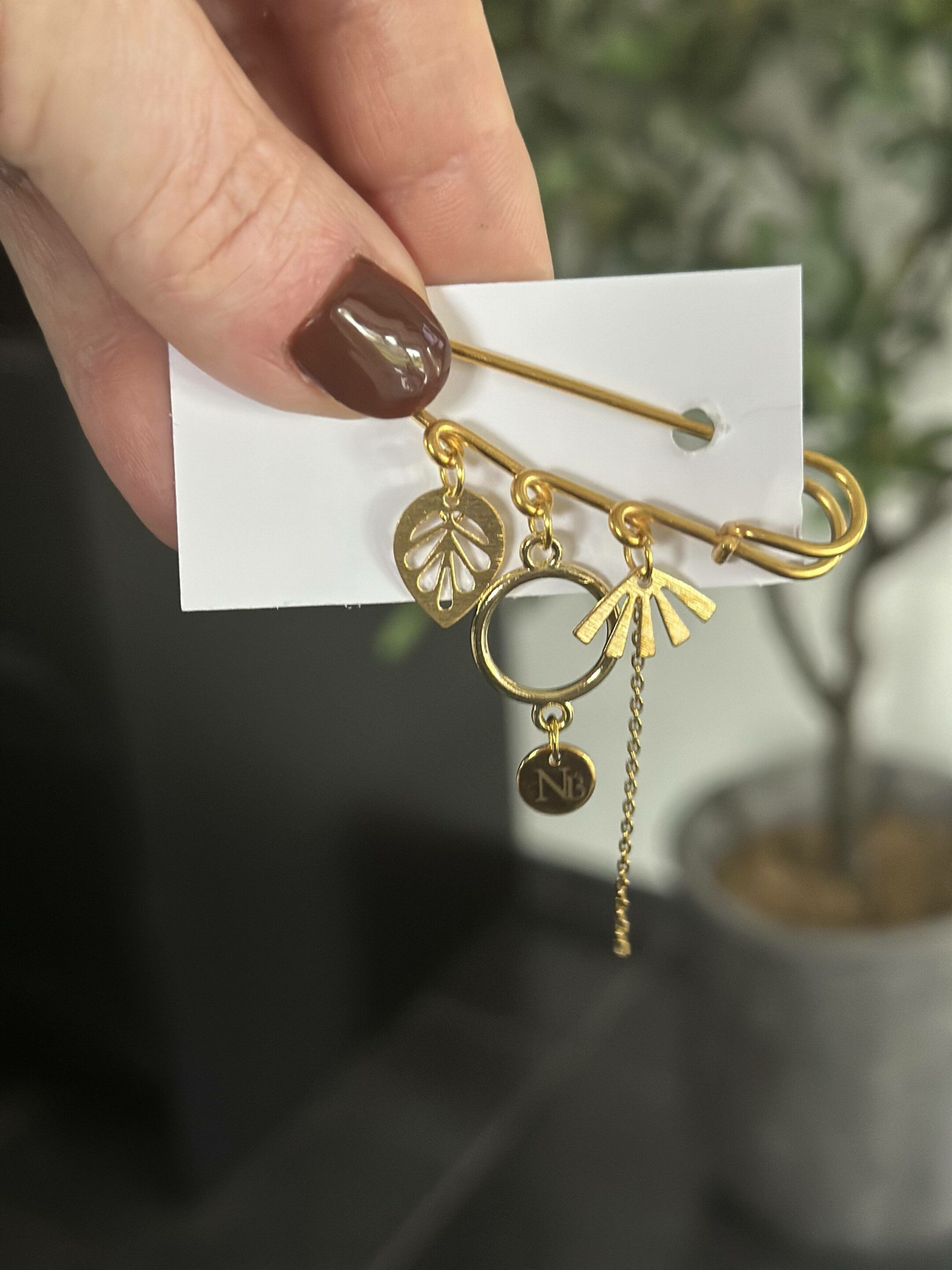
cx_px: 476
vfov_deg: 39.7
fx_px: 1760
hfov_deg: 30.3
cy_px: 635
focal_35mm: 48
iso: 500
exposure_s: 1/40
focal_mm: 6.86
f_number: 1.78
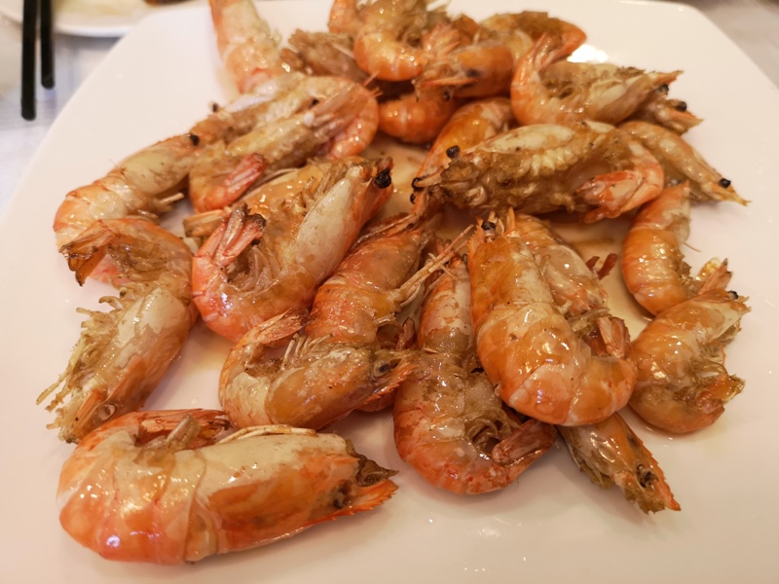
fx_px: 608
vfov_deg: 51.4
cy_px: 292
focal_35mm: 27
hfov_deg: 65.3
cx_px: 390
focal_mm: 3.95
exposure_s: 1/50
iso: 160
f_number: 1.8
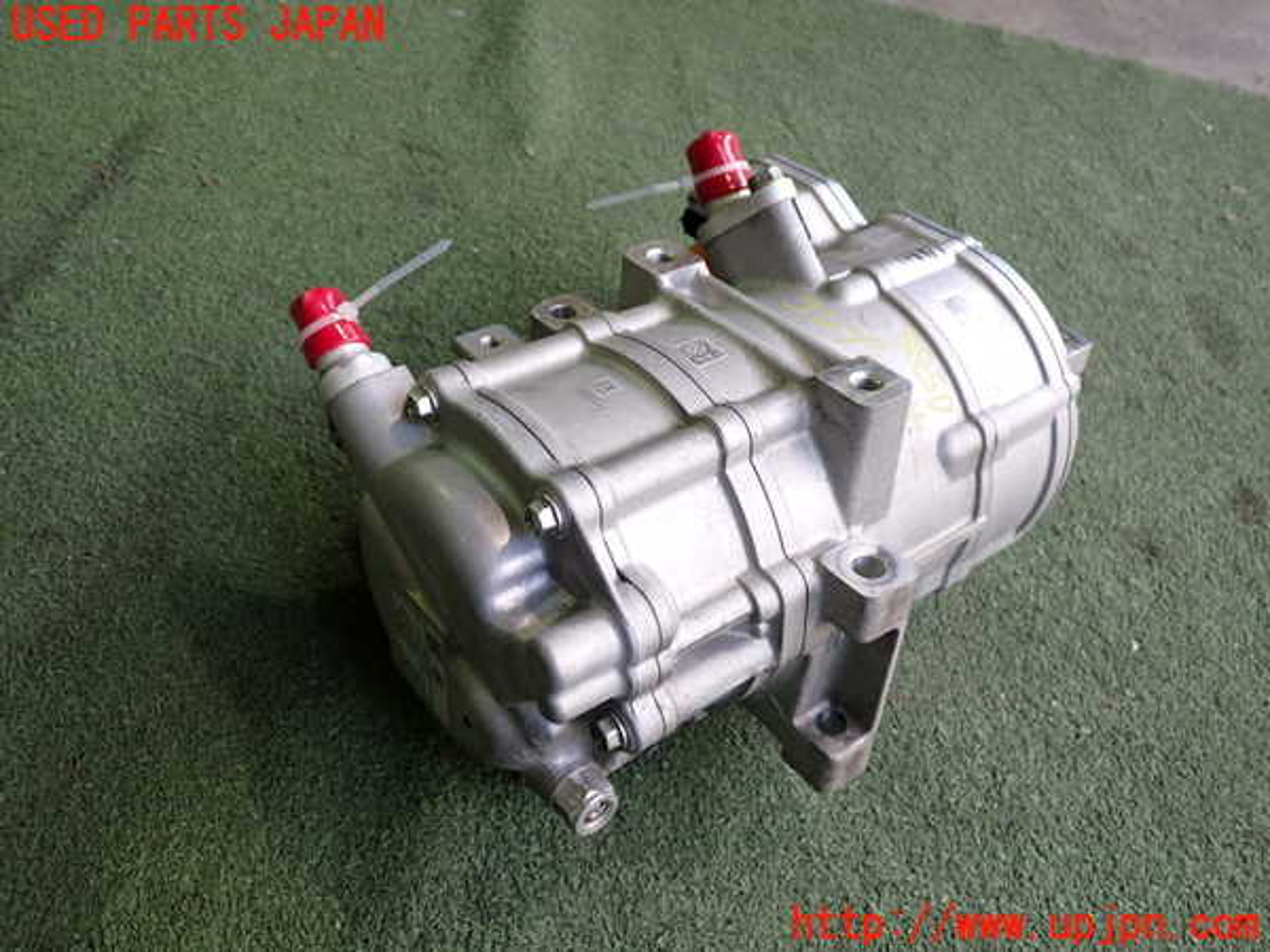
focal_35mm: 30
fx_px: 1101
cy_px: 476
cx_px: 635
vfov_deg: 46.8
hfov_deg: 60.0
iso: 200
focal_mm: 5.4
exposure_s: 1/100
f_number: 2.3
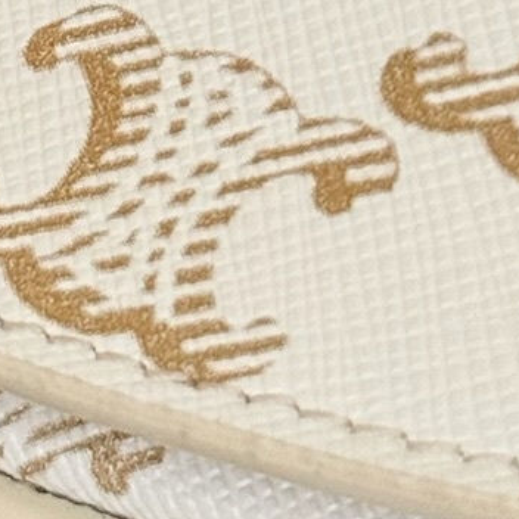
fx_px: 4190
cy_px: -389
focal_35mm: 247
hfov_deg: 7.0
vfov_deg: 6.9
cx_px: -102
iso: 320
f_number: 1.78
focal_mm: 6.76
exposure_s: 1/40
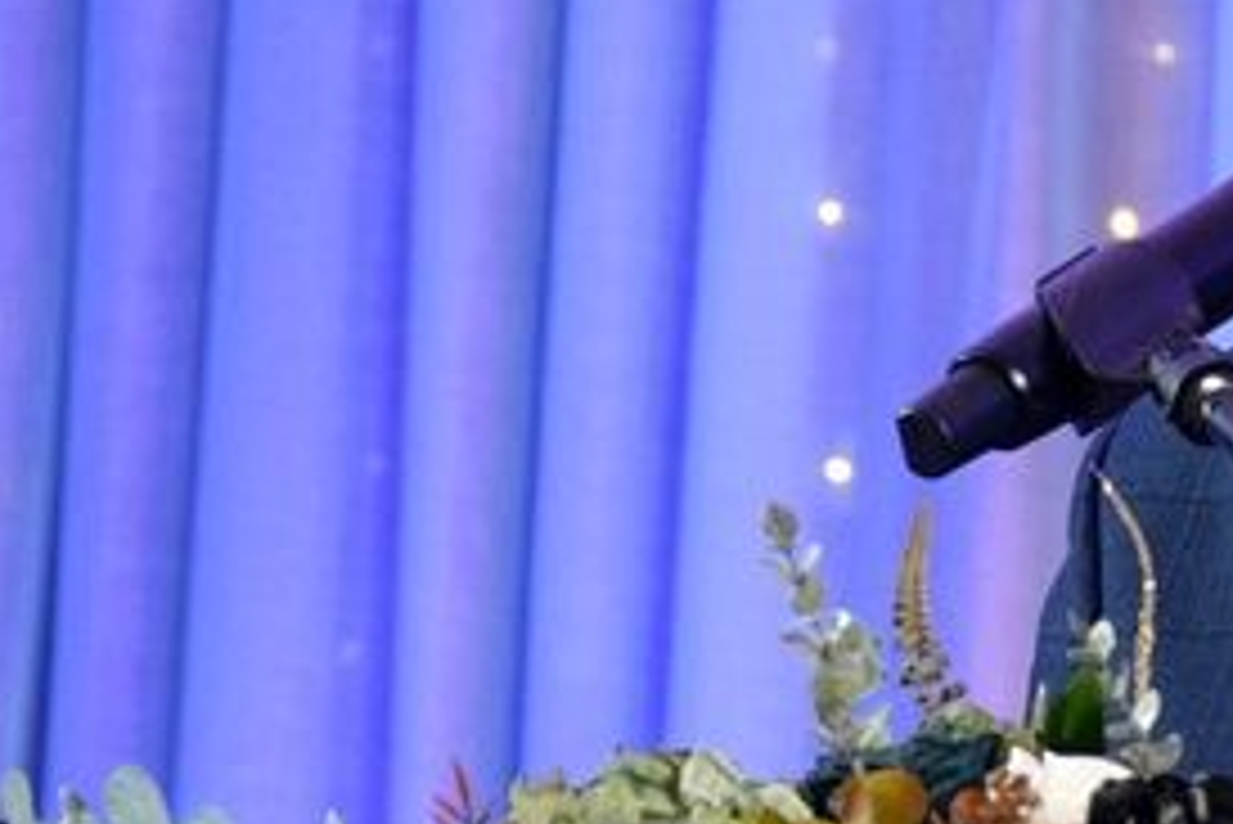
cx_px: 1148
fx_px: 15180
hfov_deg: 4.6
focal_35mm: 443
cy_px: 675
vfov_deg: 3.1
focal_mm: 90
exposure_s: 1/100
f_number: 5.6
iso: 2500
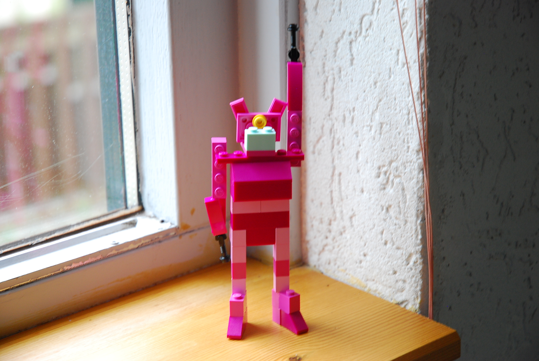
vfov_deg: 13.1
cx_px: 270
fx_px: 1574
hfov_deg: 19.4
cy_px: 180
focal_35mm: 105
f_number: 4.5
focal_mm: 70
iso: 400
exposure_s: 1/50
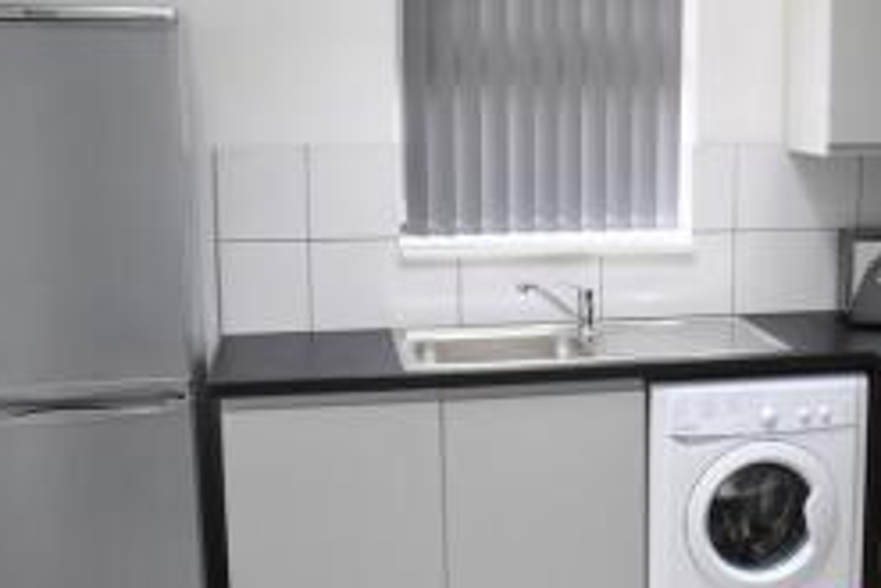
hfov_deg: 36.1
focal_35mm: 52
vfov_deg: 26.0
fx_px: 1273
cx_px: 770
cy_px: 280
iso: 400
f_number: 4.5
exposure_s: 1/80
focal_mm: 18
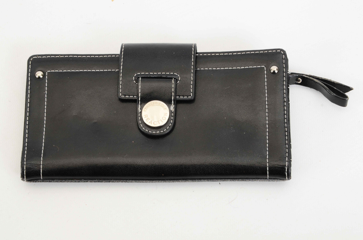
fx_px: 936
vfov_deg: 14.6
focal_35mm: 93
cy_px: 120
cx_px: 182
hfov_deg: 22.0
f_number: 13
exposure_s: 1/80
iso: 400
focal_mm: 62
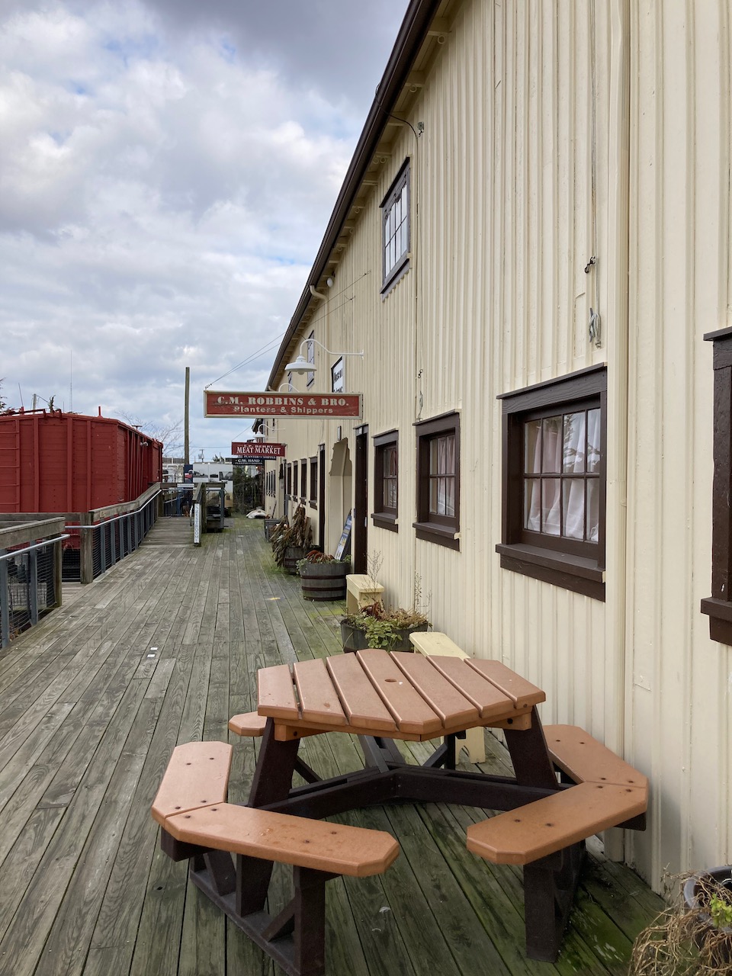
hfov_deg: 49.7
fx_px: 789
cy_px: 488
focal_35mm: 28
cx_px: 366
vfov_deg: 63.4
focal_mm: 3.99
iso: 20
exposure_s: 1/991
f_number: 1.8
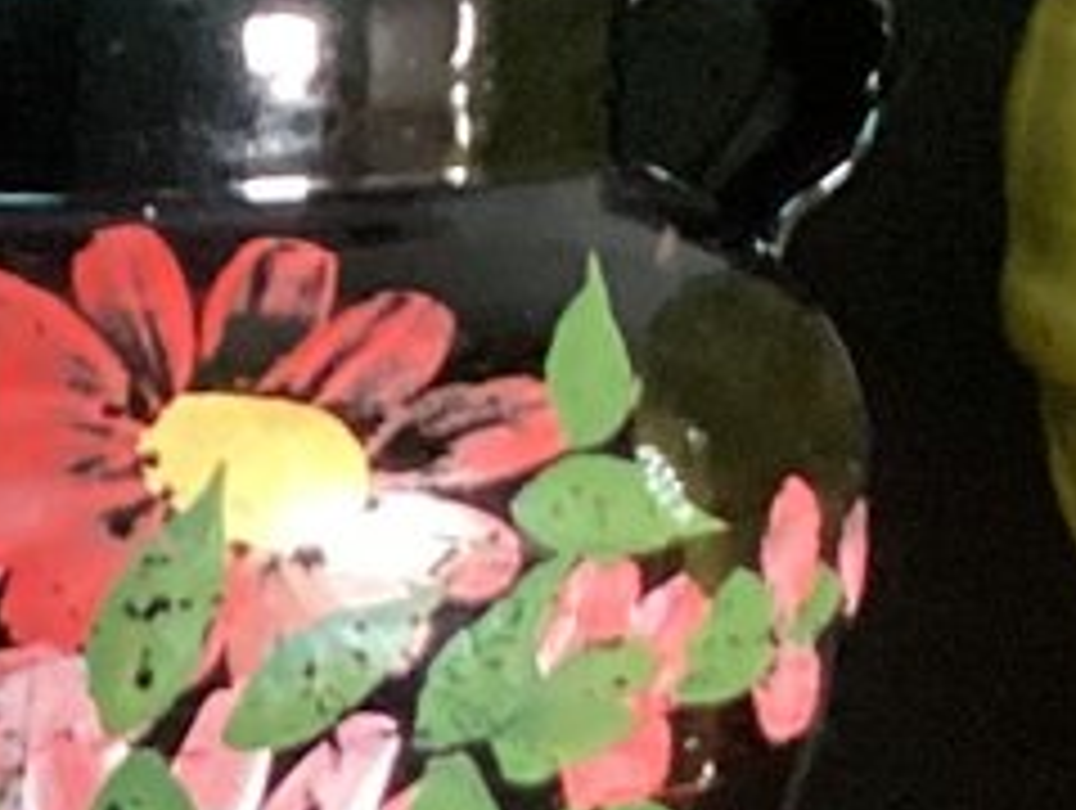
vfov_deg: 7.3
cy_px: 1568
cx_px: -1727
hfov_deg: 8.9
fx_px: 6102
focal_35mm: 196
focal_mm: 3.3
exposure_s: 1/40
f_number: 2.4
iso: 320
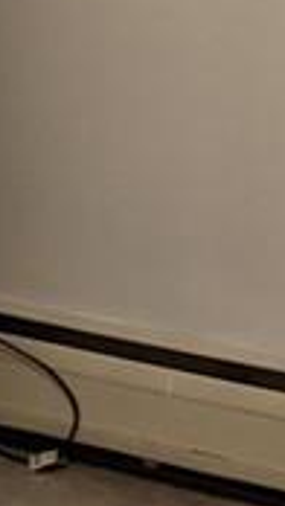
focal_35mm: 173
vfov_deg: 12.0
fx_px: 2322
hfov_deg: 7.0
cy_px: -183
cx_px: 151
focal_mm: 4.44
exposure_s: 1/30
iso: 499
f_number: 1.8
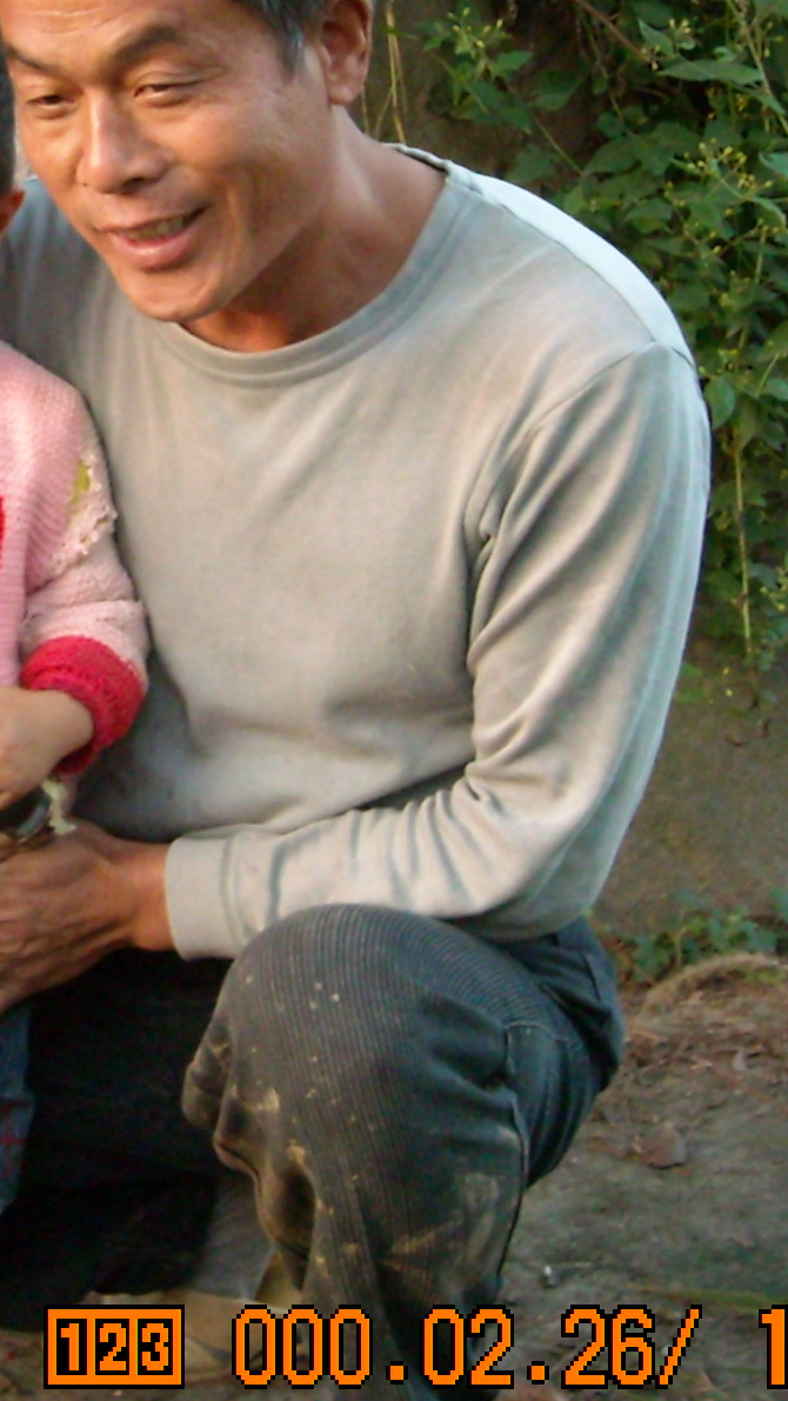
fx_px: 3083
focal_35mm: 83
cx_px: -174
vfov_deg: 25.4
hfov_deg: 14.1
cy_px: 443
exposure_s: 1/49
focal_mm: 5.7
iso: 400
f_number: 2.8
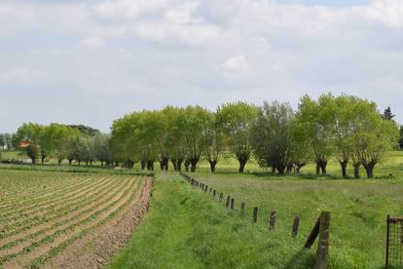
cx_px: 244
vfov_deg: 18.4
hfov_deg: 27.3
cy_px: 137
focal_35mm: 74
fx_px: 828
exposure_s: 1/2000
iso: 400
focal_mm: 34
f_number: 7.1
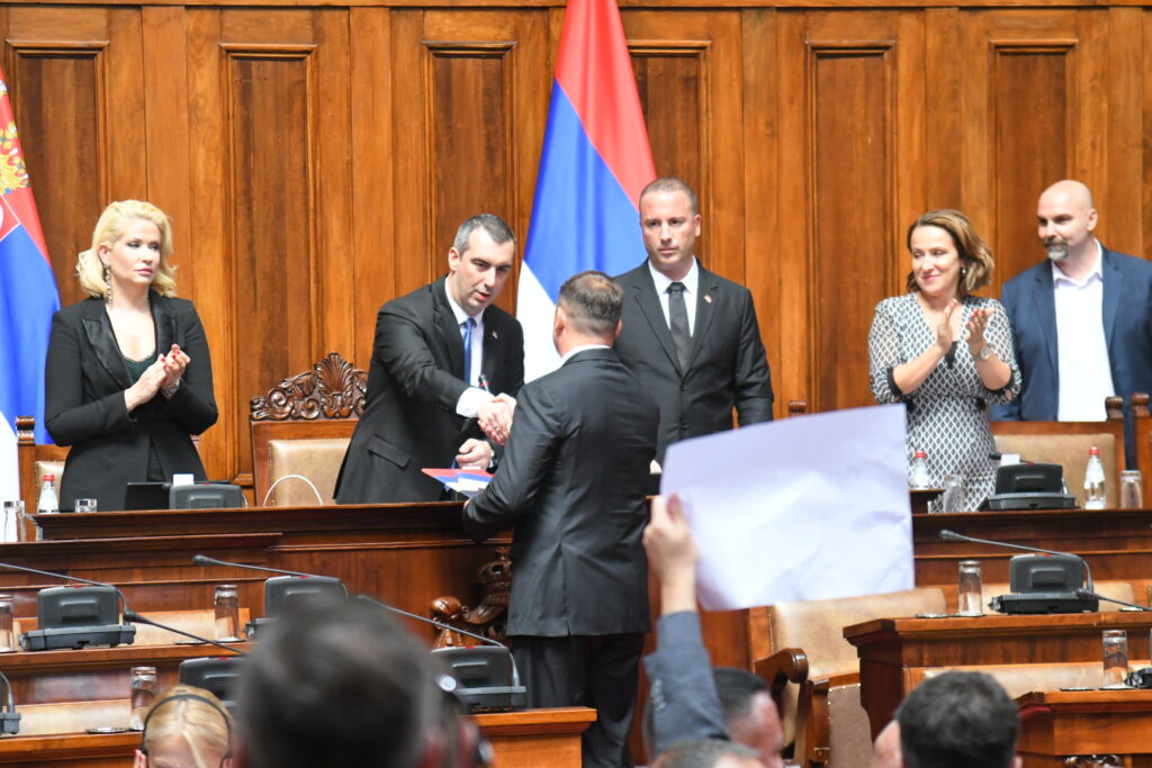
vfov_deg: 7.6
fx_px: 5760
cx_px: 576
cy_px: 384
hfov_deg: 11.4
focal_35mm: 180
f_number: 4
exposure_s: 1/400
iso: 3200
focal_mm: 120
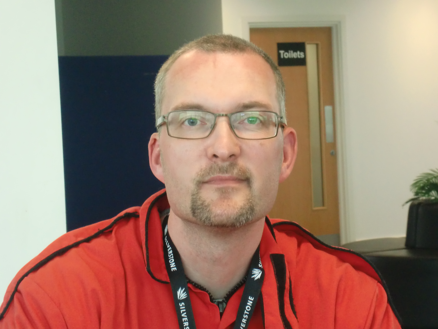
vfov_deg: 14.2
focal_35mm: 104
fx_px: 1316
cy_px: 164
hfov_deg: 18.9
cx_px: 219
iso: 400
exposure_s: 1/50
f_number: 5.9
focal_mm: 18.6
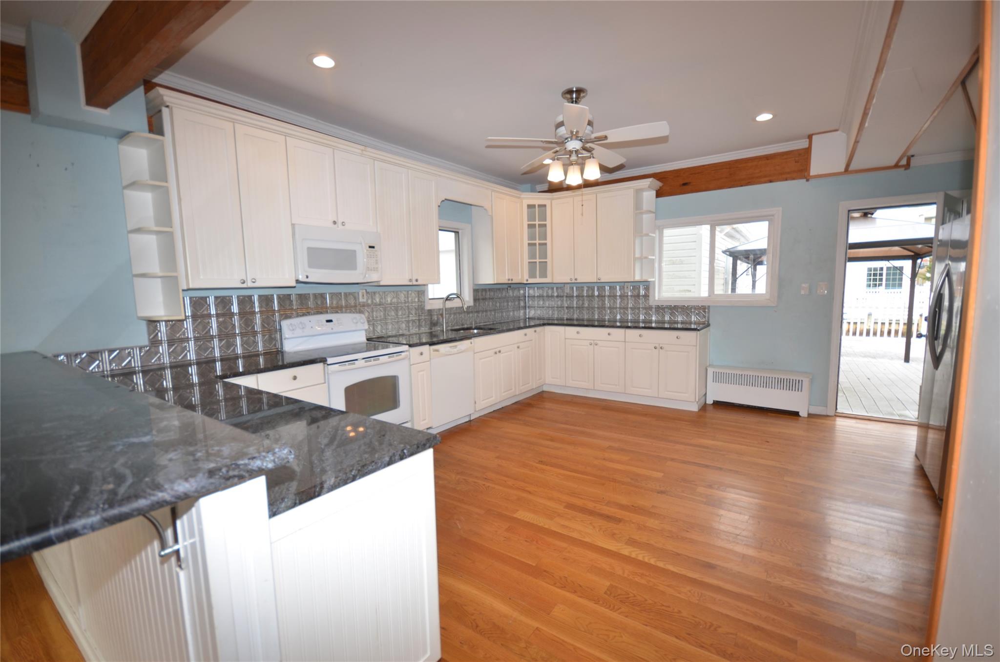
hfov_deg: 100.5
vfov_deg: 77.1
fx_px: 416
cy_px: 331
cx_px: 500
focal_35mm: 15
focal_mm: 10
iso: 200
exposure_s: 1/60
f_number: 4
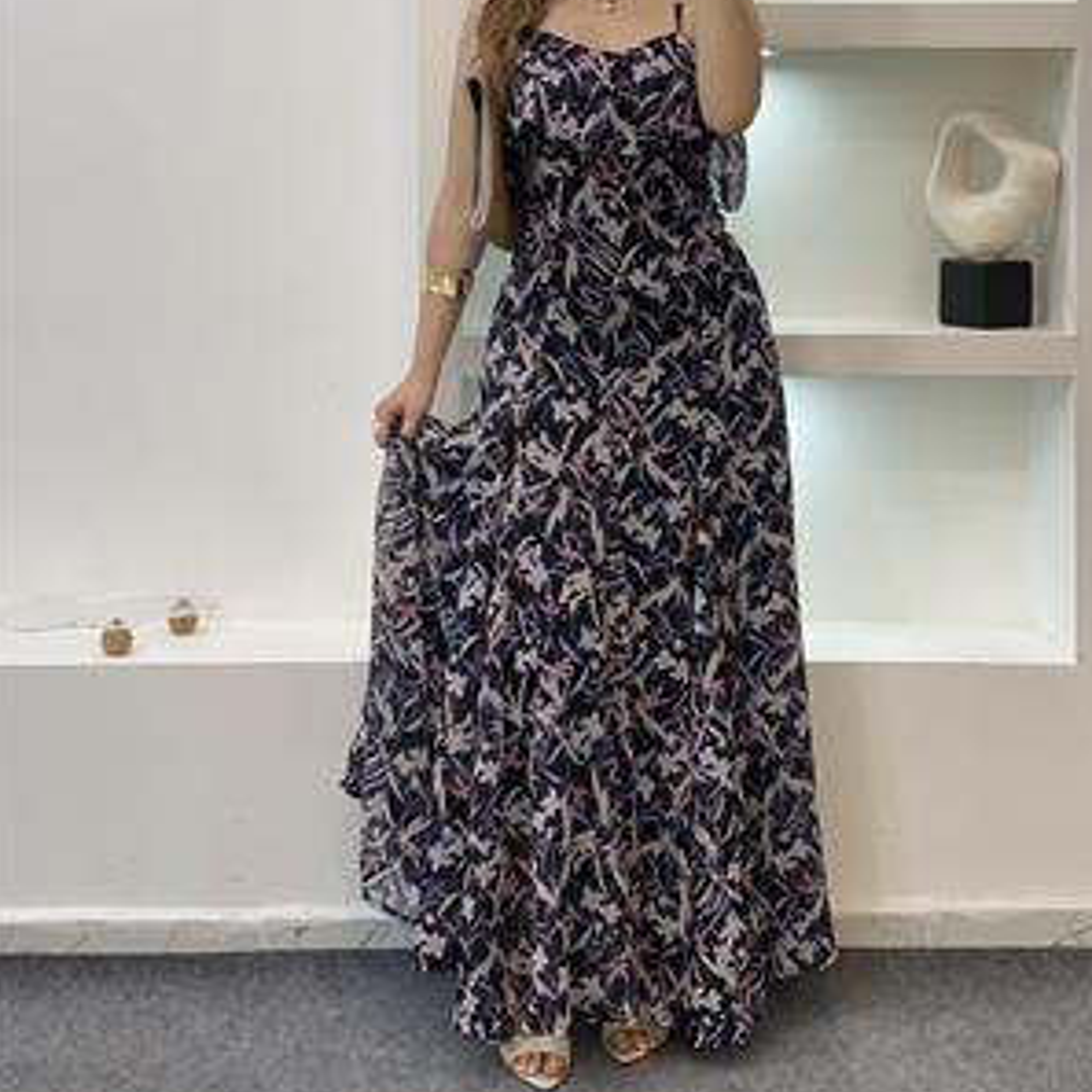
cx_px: 559
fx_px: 2284
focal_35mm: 64
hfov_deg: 26.9
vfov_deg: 26.8
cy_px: 377
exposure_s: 1/100
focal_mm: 6
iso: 80
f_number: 2
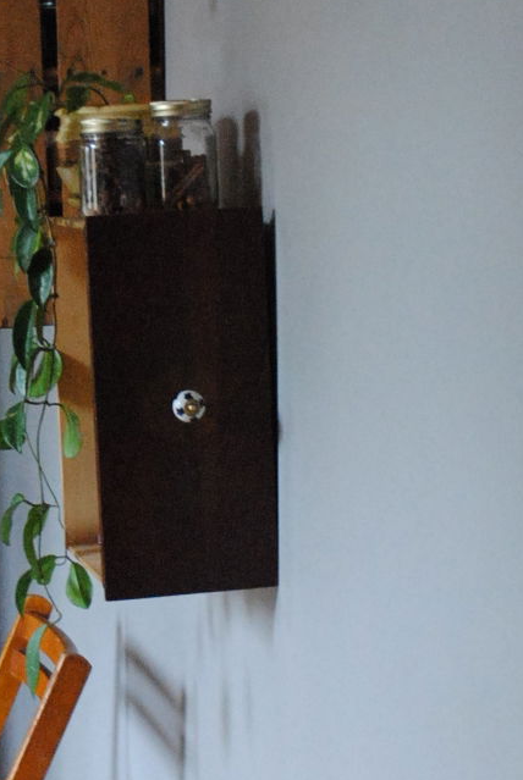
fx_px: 2367
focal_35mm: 109
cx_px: 174
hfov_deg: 12.6
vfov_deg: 18.7
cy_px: 461
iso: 1600
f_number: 4.5
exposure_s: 1/30
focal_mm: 24
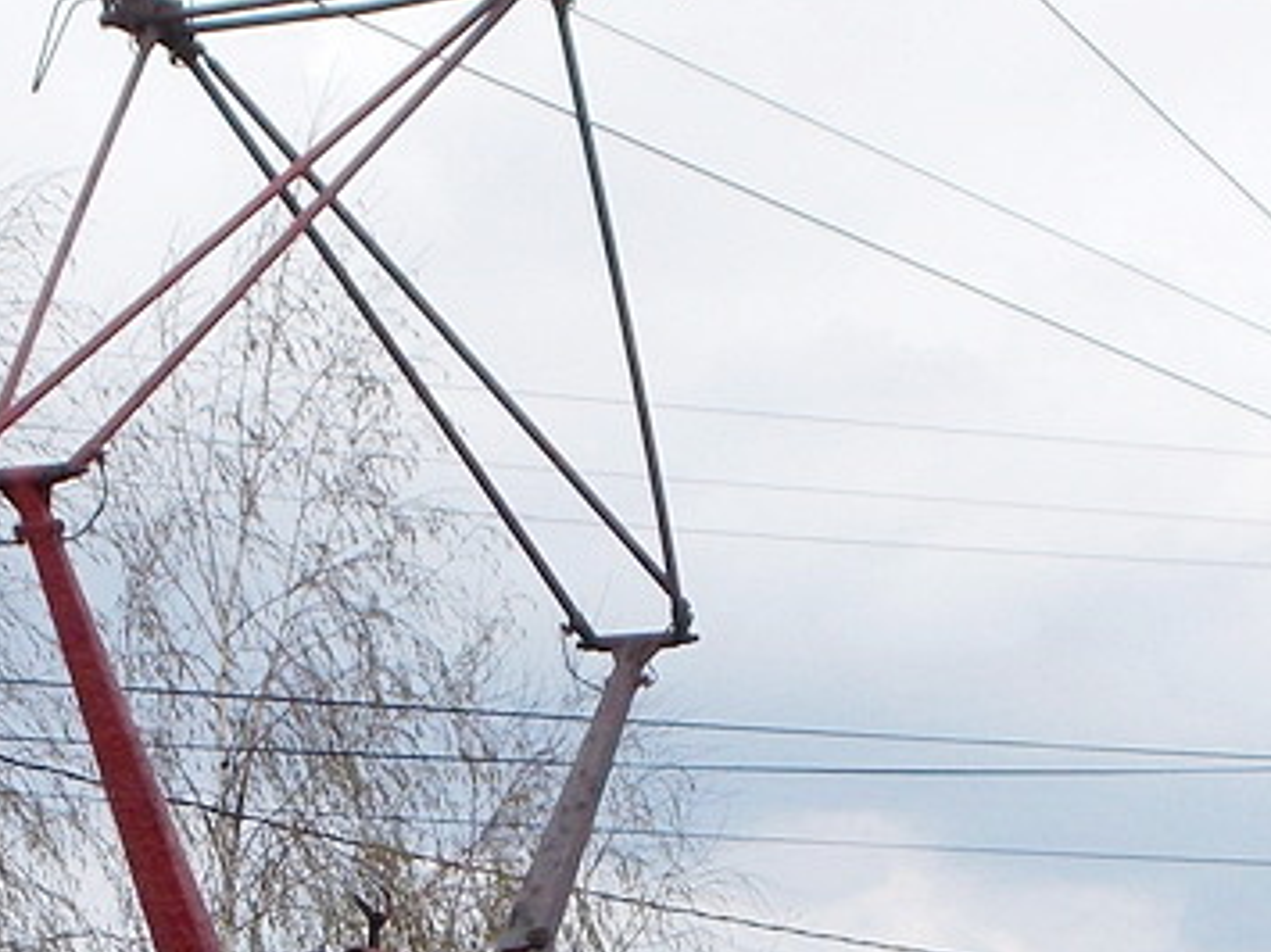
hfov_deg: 11.7
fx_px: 6203
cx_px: 412
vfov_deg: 8.6
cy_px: 1278
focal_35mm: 169
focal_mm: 9
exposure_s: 1/400
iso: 80
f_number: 4.5
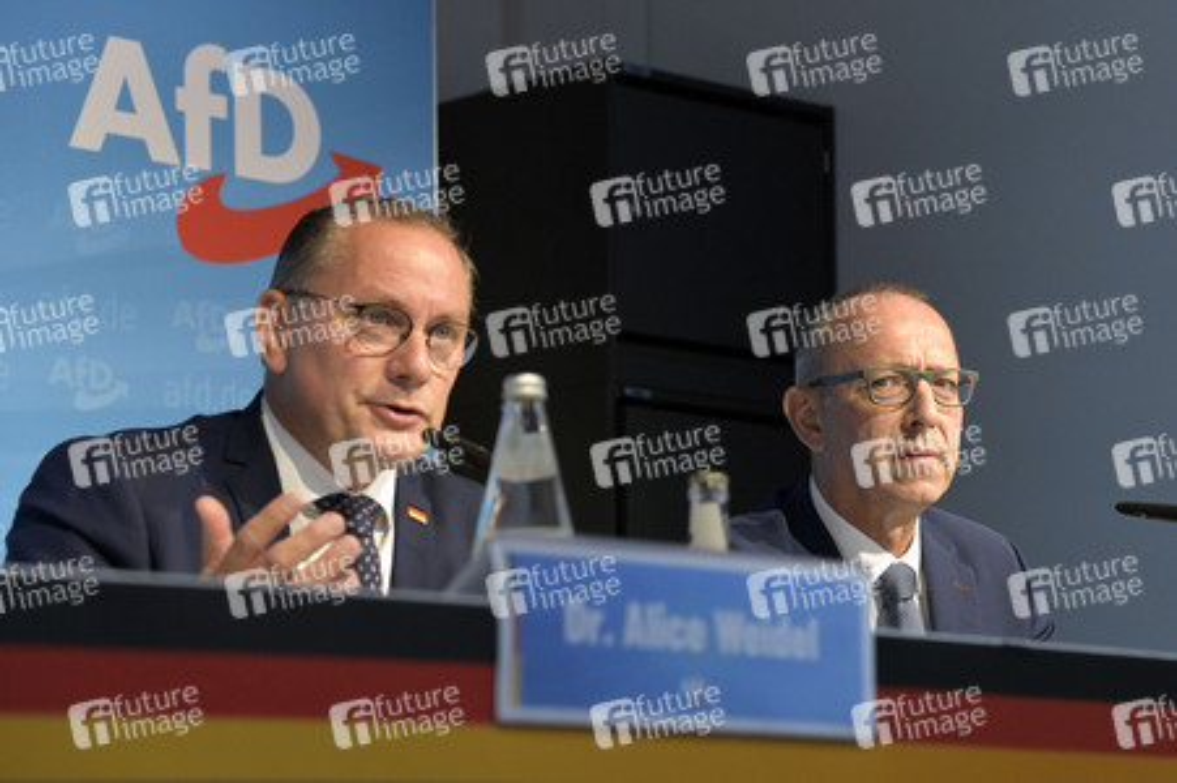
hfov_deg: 22.2
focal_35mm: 92
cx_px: 588
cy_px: 392
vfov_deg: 14.8
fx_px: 3006
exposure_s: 1/640
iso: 6400
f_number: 5
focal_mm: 92
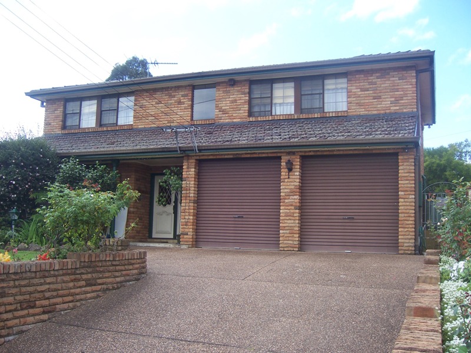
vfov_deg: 39.7
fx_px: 490
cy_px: 176
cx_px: 236
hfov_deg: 51.4
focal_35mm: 36
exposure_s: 1/400
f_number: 2.8
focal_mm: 6.2
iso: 80
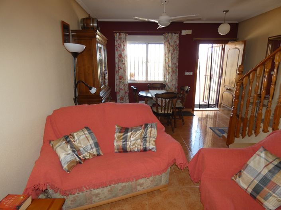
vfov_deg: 65.9
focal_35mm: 20
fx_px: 162
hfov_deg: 81.8
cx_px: 140
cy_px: 105
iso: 160
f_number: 2.8
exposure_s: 1/60
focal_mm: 3.6
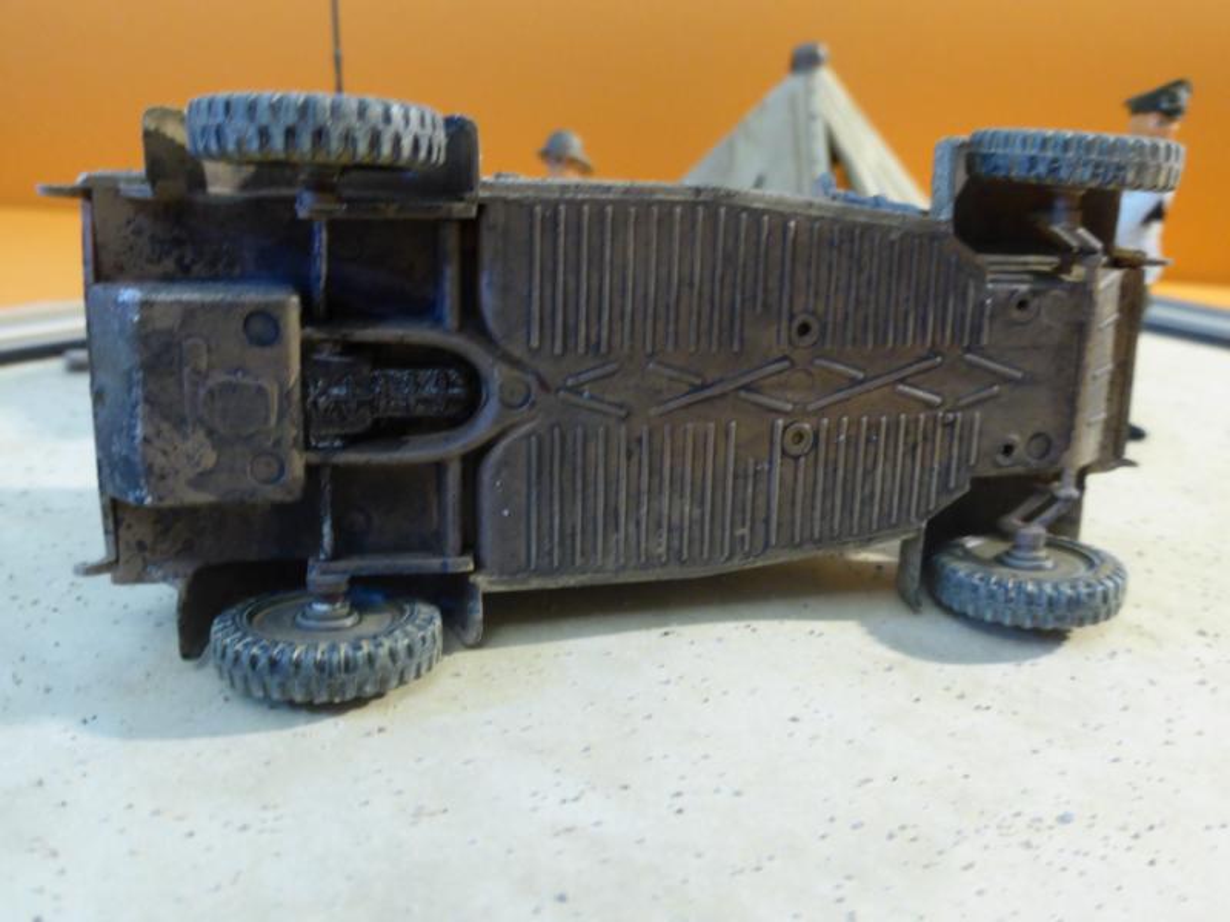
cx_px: 615
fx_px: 1102
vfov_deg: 45.4
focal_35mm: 31
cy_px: 461
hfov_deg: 58.4
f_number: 3.6
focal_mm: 5.4
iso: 400
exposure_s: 1/8
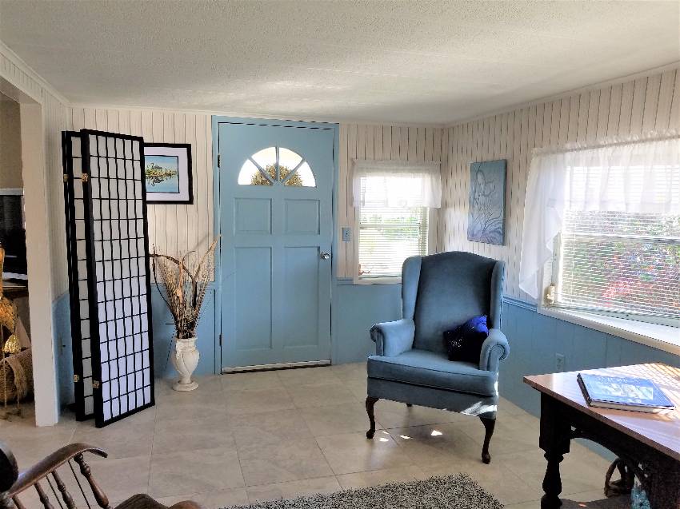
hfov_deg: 67.3
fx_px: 511
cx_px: 340
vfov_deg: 53.0
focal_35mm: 26
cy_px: 254
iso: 80
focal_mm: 4.2
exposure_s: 1/120
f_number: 1.7
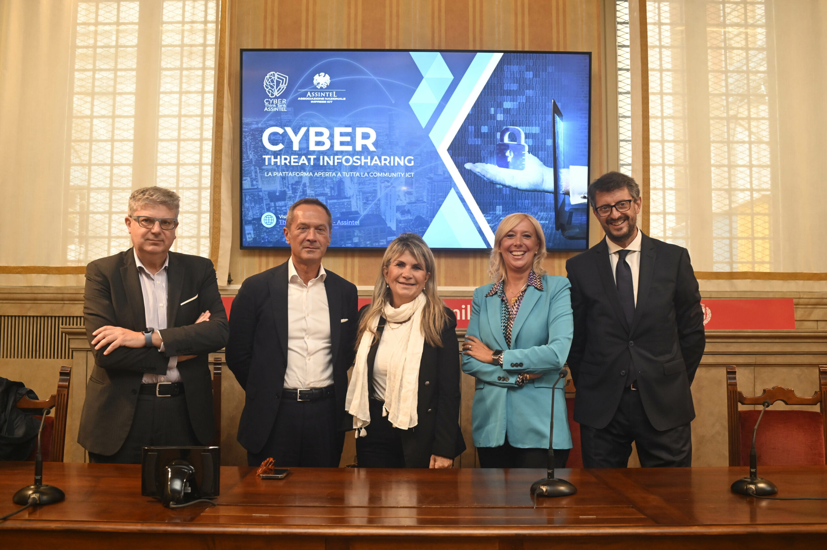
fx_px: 803
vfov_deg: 37.8
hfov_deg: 54.5
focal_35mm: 35
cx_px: 414
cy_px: 275
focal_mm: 35
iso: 3200
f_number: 5.6
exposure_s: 1/60
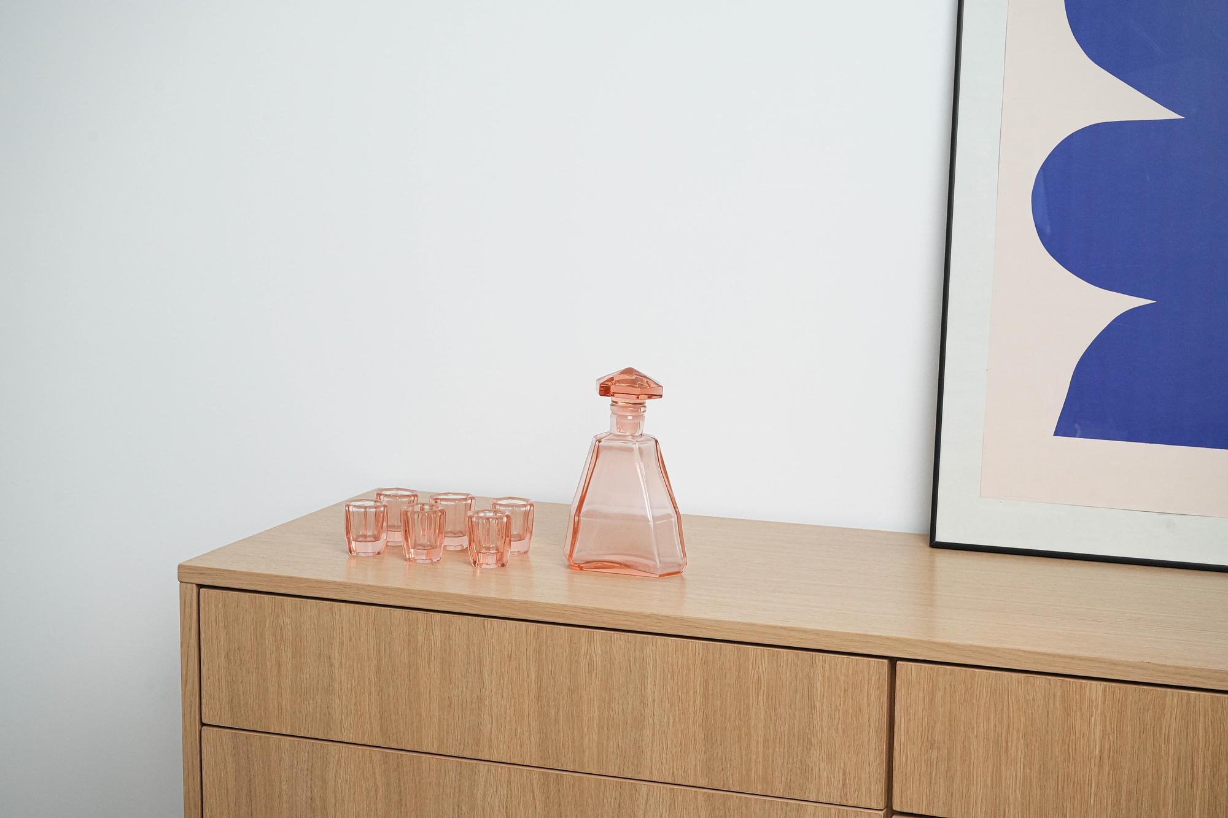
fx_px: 2387
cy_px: 409
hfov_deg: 28.8
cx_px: 614
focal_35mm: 70
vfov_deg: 19.5
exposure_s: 1/80
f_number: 9
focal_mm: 70
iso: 2500
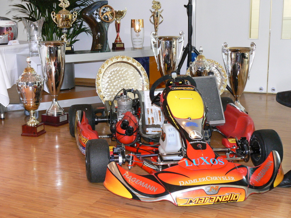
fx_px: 462
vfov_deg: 26.6
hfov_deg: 34.9
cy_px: 109
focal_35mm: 55
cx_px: 146
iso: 200
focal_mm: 9.2
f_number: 3.2
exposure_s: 1/30
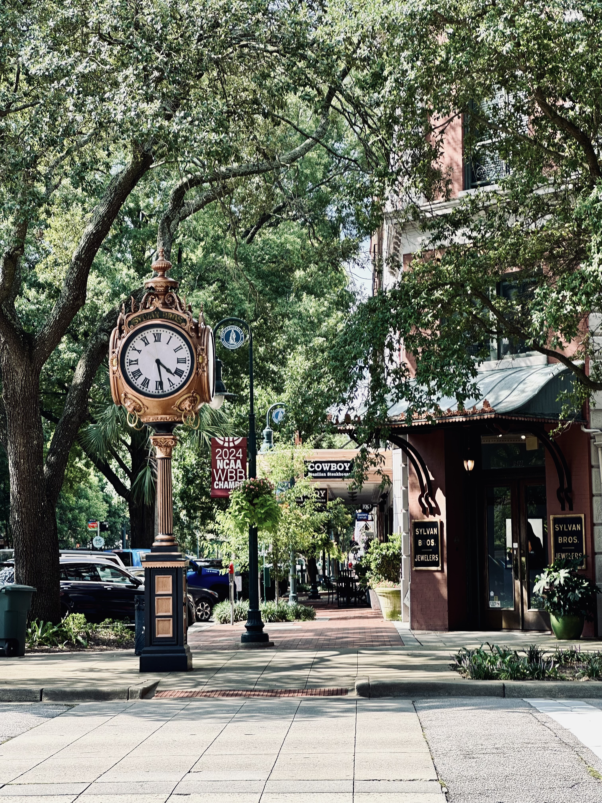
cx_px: 301
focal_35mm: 77
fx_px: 1785
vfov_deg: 25.3
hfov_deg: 19.1
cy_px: 402
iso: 32
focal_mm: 9
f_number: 2.8
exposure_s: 1/99
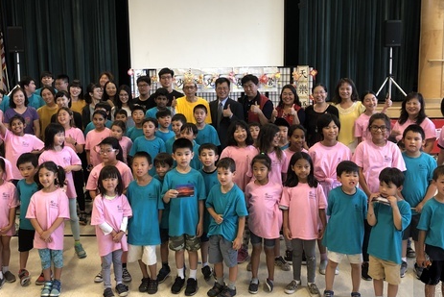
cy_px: 124
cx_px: 202
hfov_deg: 49.5
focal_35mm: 39
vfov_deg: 34.2
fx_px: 481
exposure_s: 1/20
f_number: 1.8
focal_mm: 3.99
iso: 40
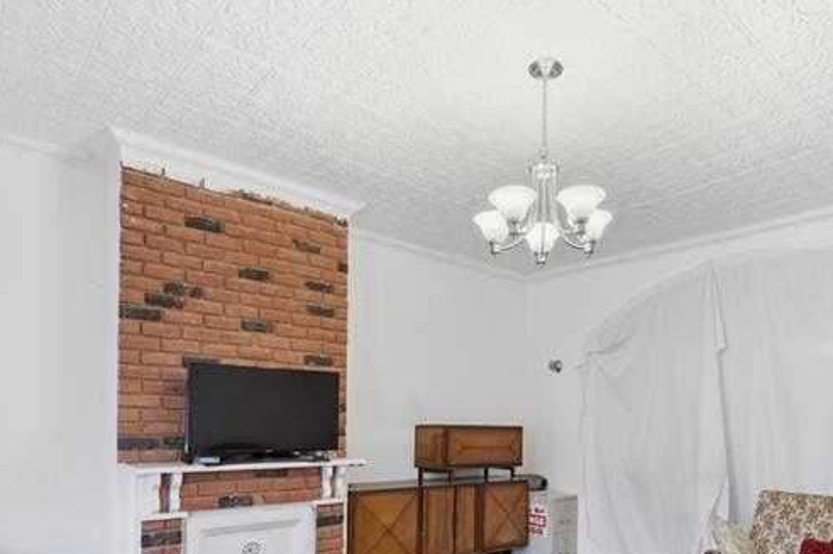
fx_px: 578
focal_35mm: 25
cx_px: 483
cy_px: 412
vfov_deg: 49.3
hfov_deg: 71.1
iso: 320
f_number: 8
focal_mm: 8
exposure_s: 1/15
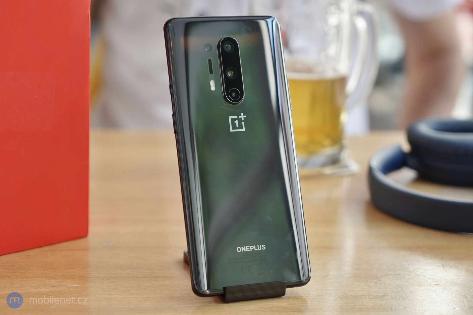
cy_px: 158
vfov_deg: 19.5
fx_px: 920
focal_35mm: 70
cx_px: 236
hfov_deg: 28.8
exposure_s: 1/160
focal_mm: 70
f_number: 4
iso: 320
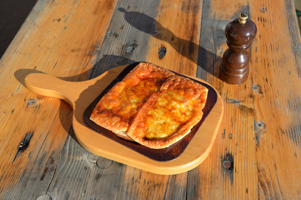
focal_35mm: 48
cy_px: 100
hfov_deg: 41.1
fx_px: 401
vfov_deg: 28.1
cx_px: 150
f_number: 9
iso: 200
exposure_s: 1/320
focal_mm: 48
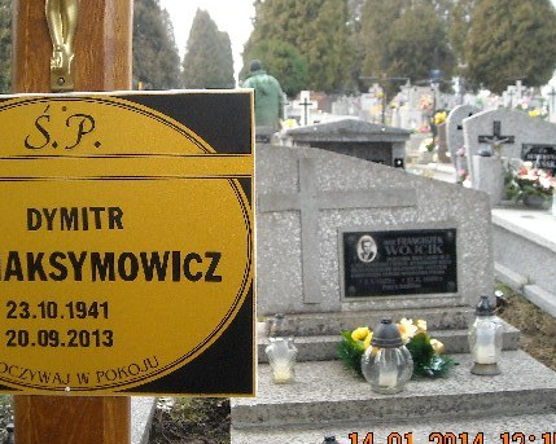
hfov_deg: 36.3
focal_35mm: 51
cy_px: 199
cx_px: 187
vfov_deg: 29.7
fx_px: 839
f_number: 2.8
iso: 218
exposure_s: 1/201
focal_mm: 5.7
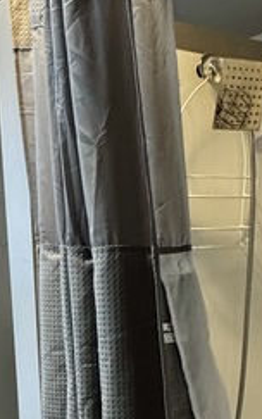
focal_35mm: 66
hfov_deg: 19.7
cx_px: 172
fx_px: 754
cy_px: 431
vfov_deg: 28.8
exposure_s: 1/60
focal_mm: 2.22
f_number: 2.2
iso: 400
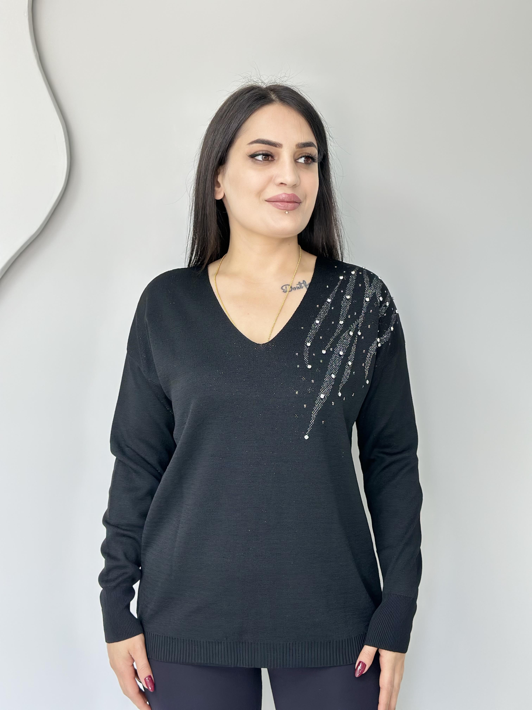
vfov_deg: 39.7
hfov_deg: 30.3
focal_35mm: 48
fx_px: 984
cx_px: 266
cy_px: 355
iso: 100
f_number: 1.78
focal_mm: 6.86
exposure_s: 1/100
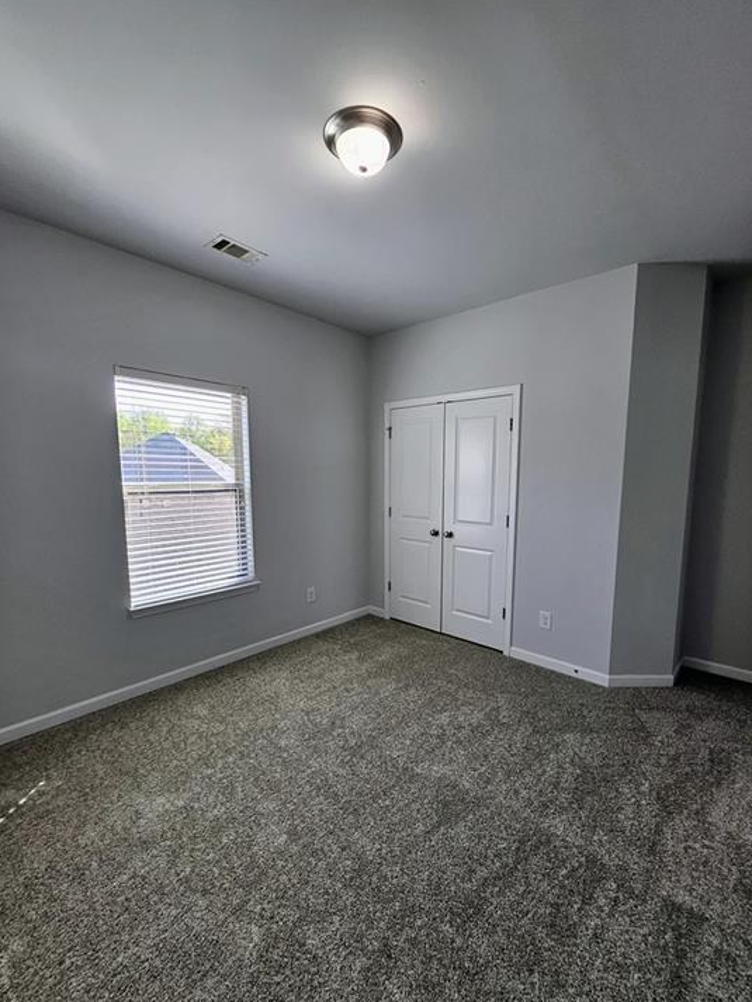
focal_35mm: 14
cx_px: 381
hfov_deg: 85.7
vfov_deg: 101.9
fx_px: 405
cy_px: 530
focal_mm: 1.74
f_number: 2.2
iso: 64
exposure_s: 1/120
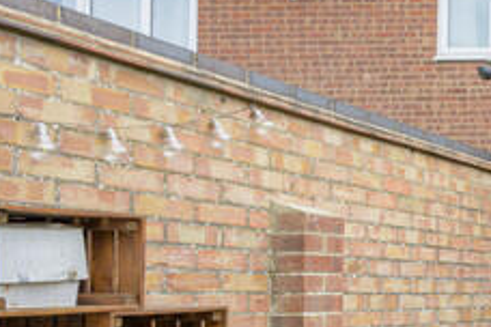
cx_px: 904
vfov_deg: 20.4
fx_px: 859
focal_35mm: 63
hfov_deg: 20.8
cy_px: 375
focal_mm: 14
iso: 100
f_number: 8
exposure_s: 1/60
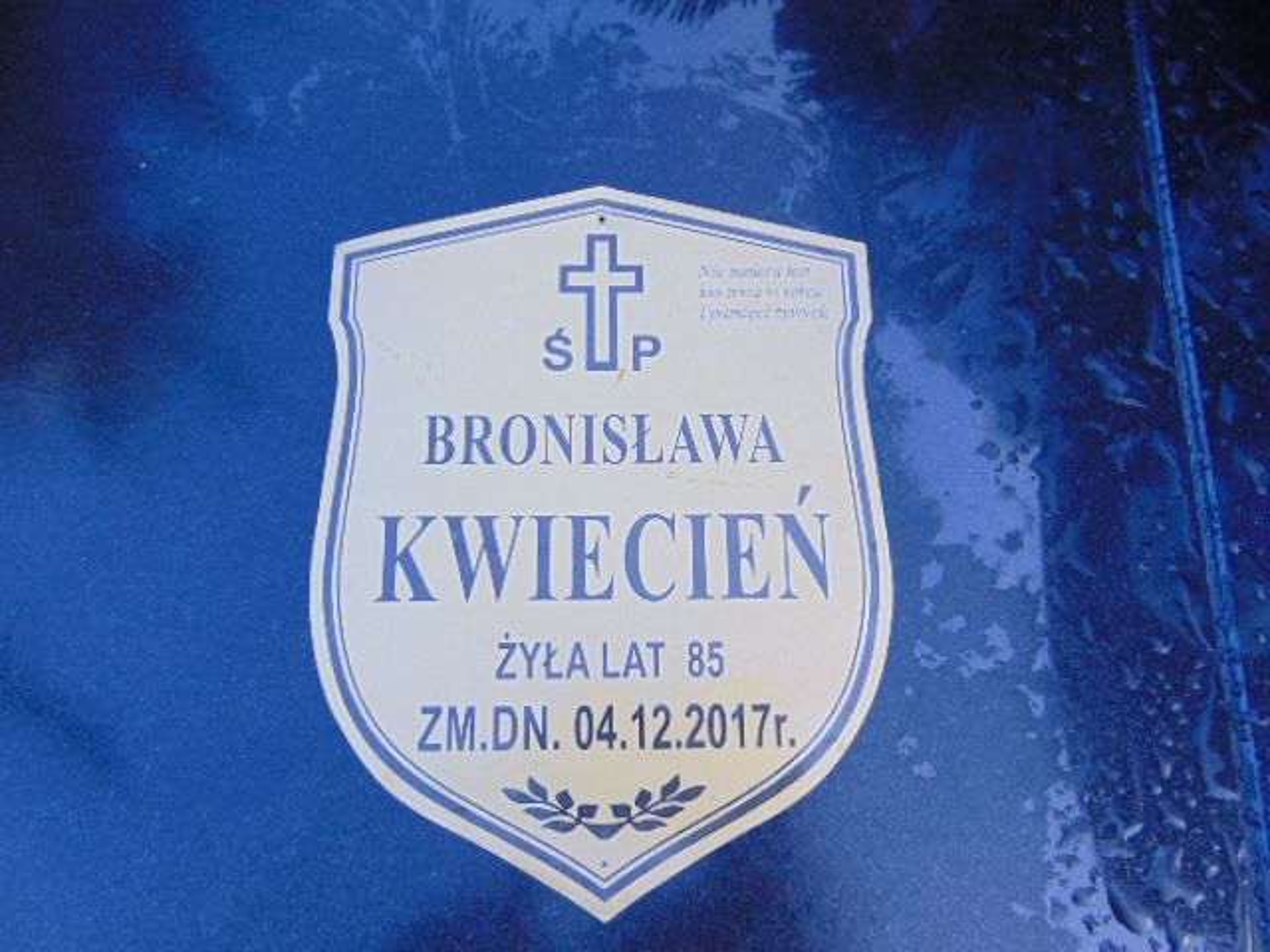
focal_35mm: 25
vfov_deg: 54.9
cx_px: 635
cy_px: 476
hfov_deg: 69.4
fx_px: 917
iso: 80
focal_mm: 4.5
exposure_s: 1/60
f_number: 3
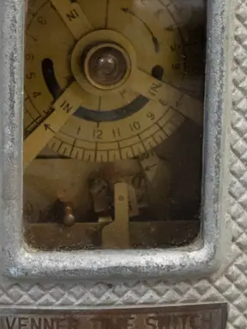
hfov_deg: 11.2
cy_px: 102
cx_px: 97
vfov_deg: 14.8
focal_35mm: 133
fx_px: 1265
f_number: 5.6
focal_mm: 25
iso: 3200
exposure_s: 1/125
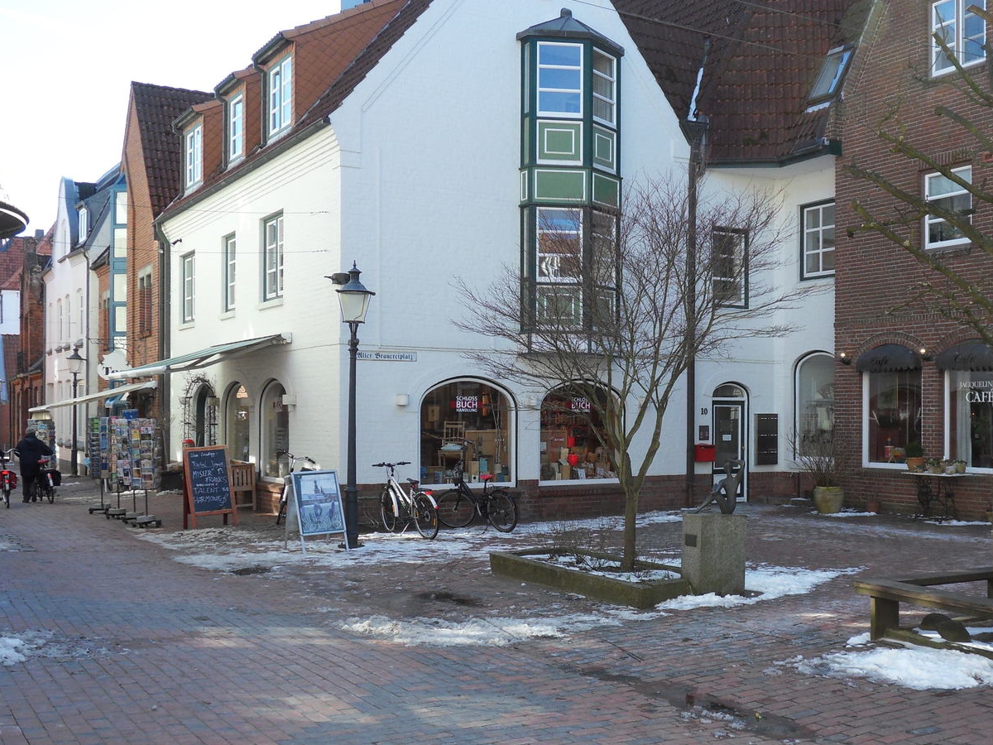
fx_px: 1147
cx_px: 598
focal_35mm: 40
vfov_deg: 35.9
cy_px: 414
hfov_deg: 46.5
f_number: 3.7
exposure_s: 1/180
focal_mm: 5.6
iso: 80
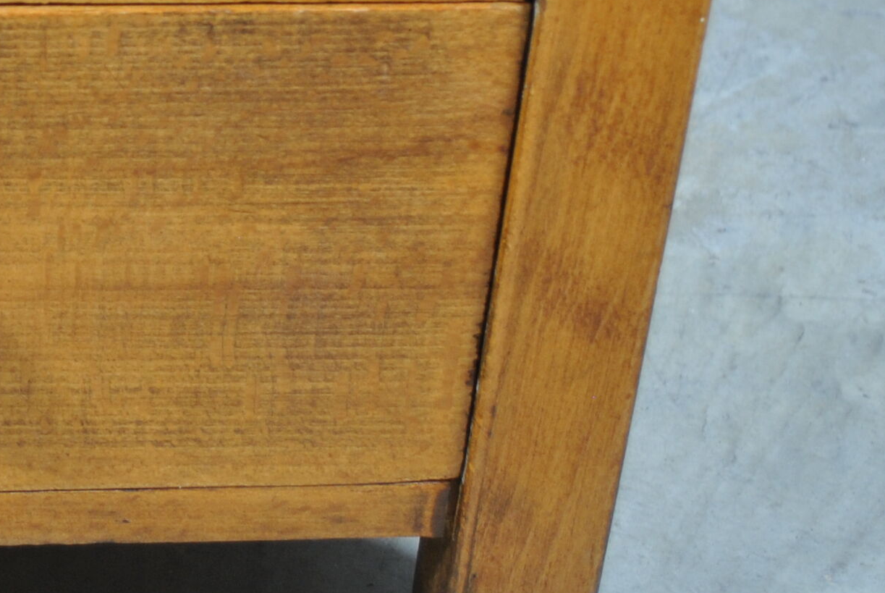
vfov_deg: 10.3
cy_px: 12
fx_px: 3274
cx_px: -170
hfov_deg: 14.9
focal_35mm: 133
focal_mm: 28
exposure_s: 1/25
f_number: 4.5
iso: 200
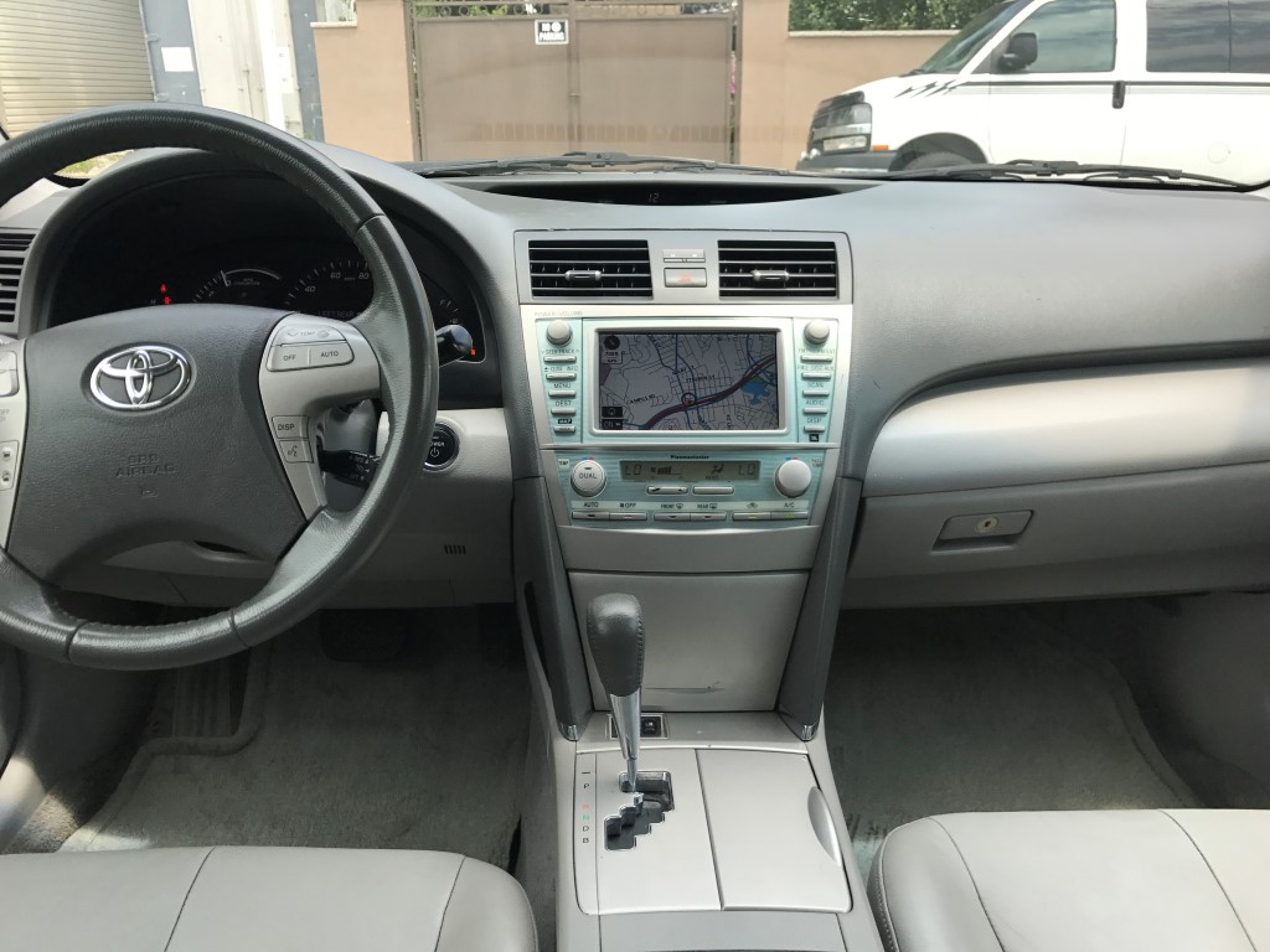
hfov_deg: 63.4
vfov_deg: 49.7
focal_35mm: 28
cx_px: 635
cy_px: 476
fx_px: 1027
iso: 20
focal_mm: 3.99
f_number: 1.8
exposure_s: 1/523
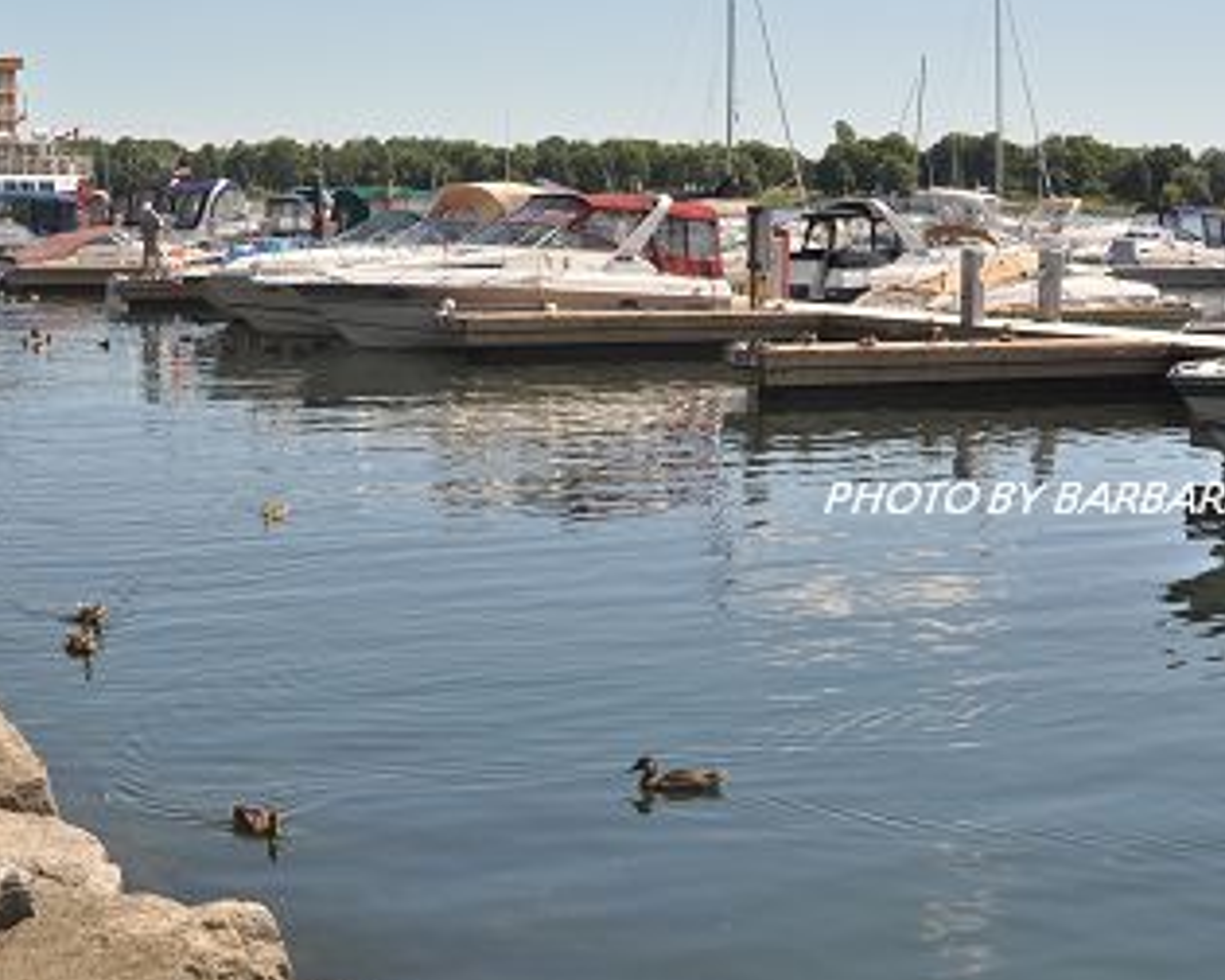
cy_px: 502
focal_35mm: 63
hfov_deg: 30.2
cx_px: 513
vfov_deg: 24.4
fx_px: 2269
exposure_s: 1/400
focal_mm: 35
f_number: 10
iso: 320
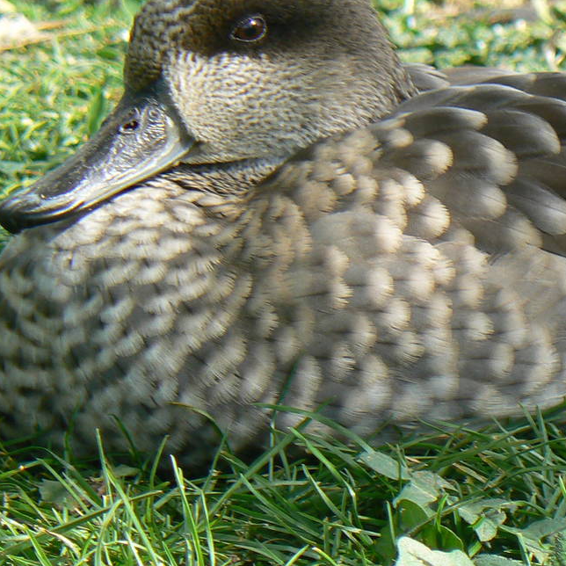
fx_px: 10082
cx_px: 389
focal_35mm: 545
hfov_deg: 3.2
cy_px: 222
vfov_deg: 3.2
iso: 80
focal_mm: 41.3
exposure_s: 1/125
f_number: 5
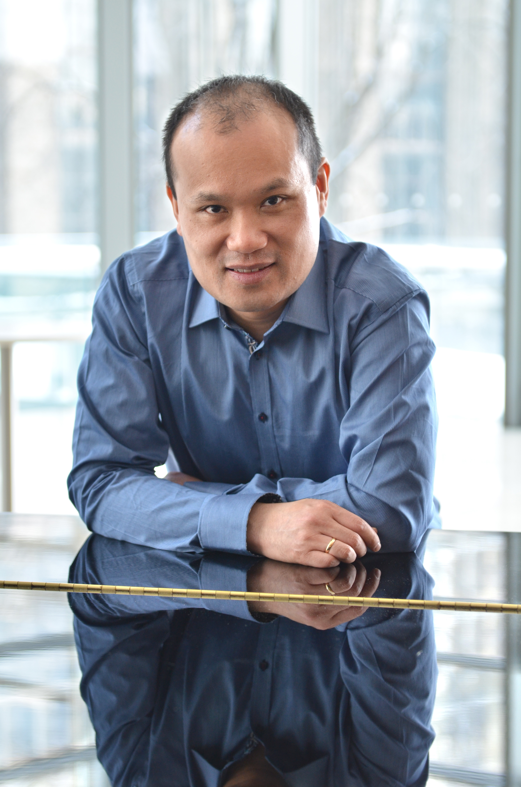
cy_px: 394
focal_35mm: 90
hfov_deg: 15.1
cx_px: 260
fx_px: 1962
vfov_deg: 22.7
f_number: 3.2
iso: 400
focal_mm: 60
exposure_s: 1/160
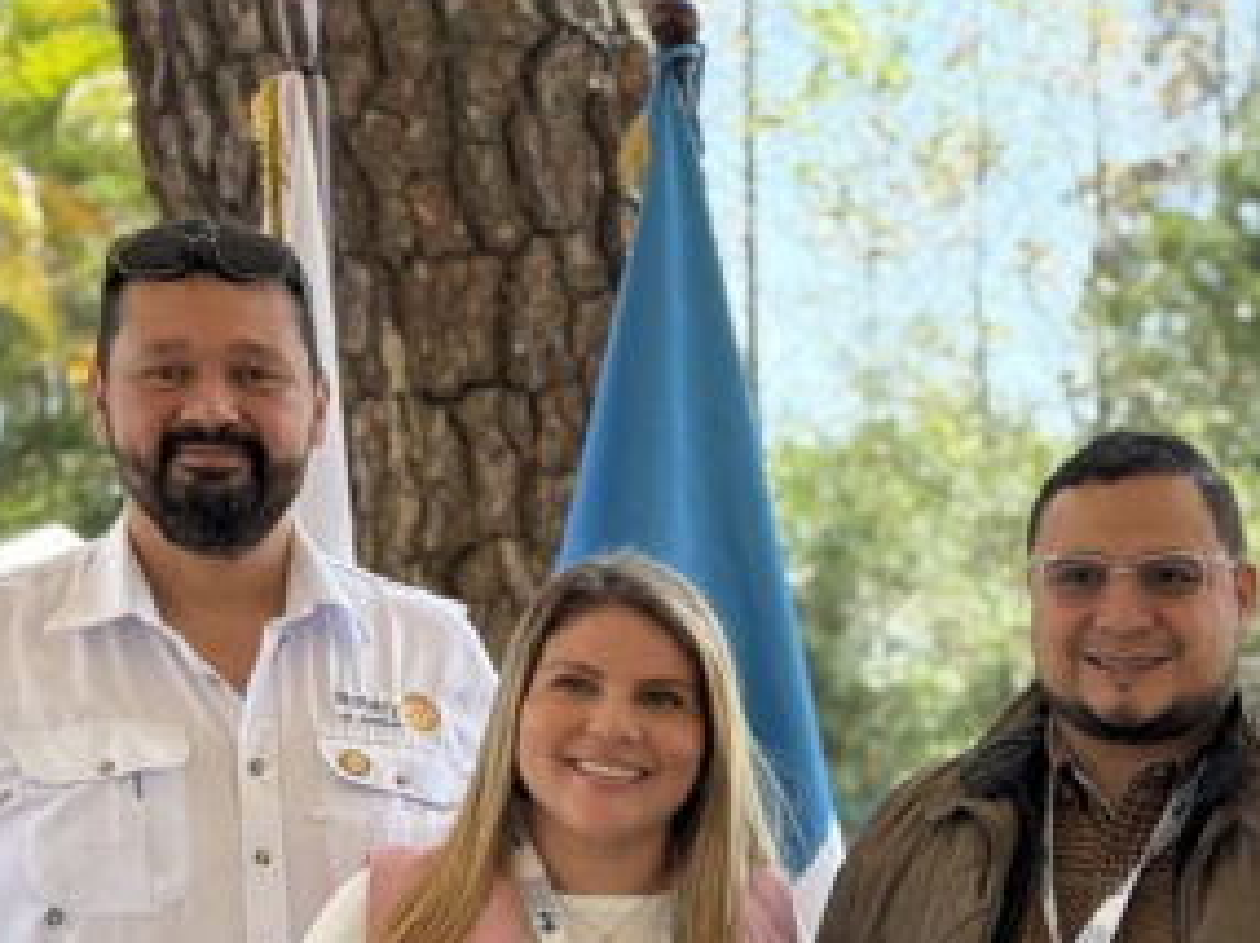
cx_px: 1524
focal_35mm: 129
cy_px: 1172
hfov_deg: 14.8
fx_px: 4692
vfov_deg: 11.2
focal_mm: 6.76
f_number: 1.78
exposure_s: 1/549
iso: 100
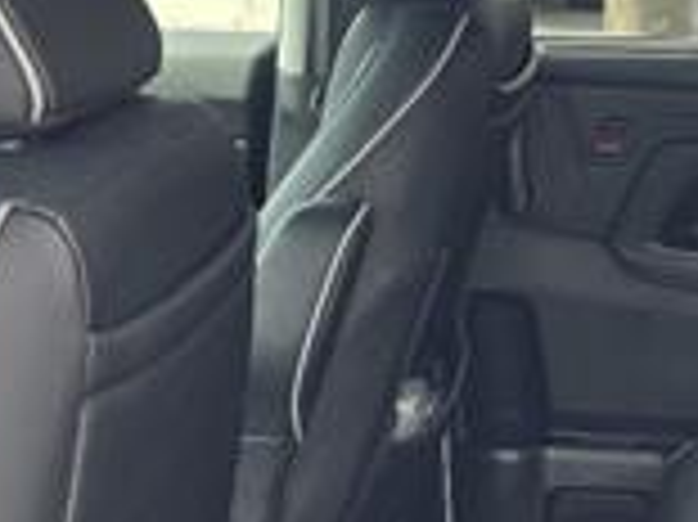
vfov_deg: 14.9
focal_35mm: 95
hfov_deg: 18.9
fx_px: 1914
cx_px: 950
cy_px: 680
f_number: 1.7
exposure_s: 1/182
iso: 25
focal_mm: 6.3
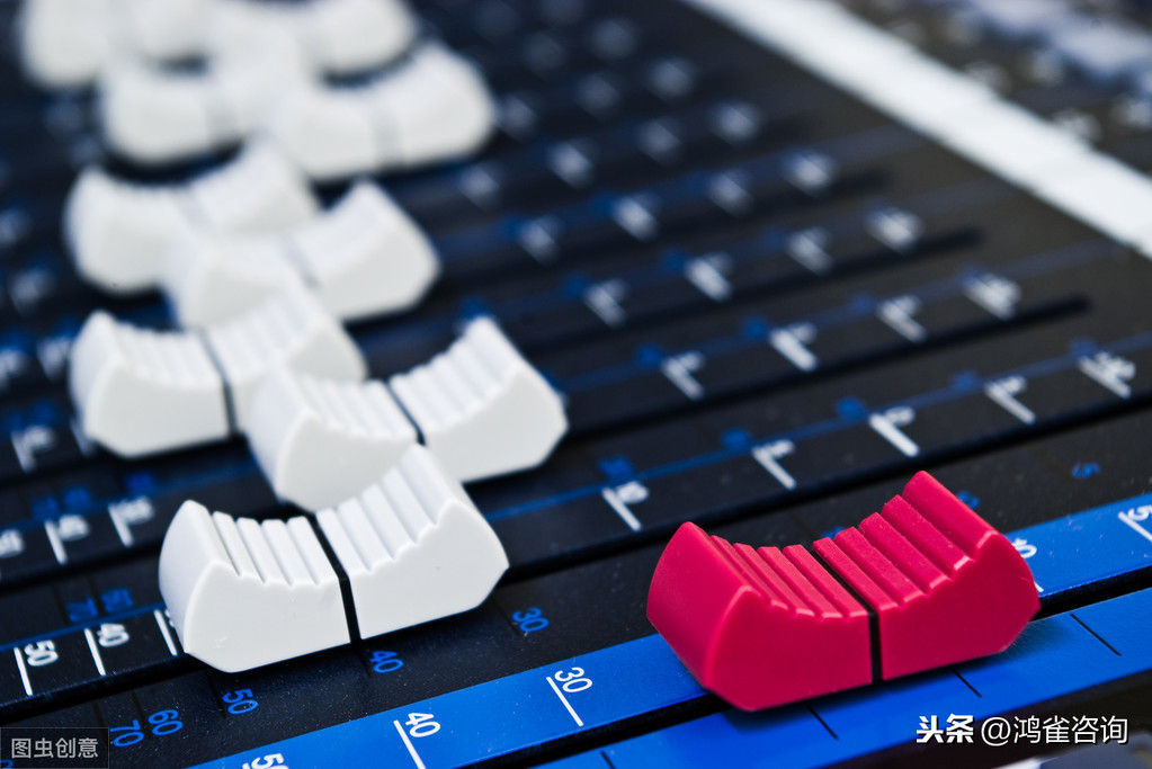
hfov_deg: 24.6
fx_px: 2641
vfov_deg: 16.6
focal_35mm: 82
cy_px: 384
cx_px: 576
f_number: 8
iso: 200
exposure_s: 1.5
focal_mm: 55
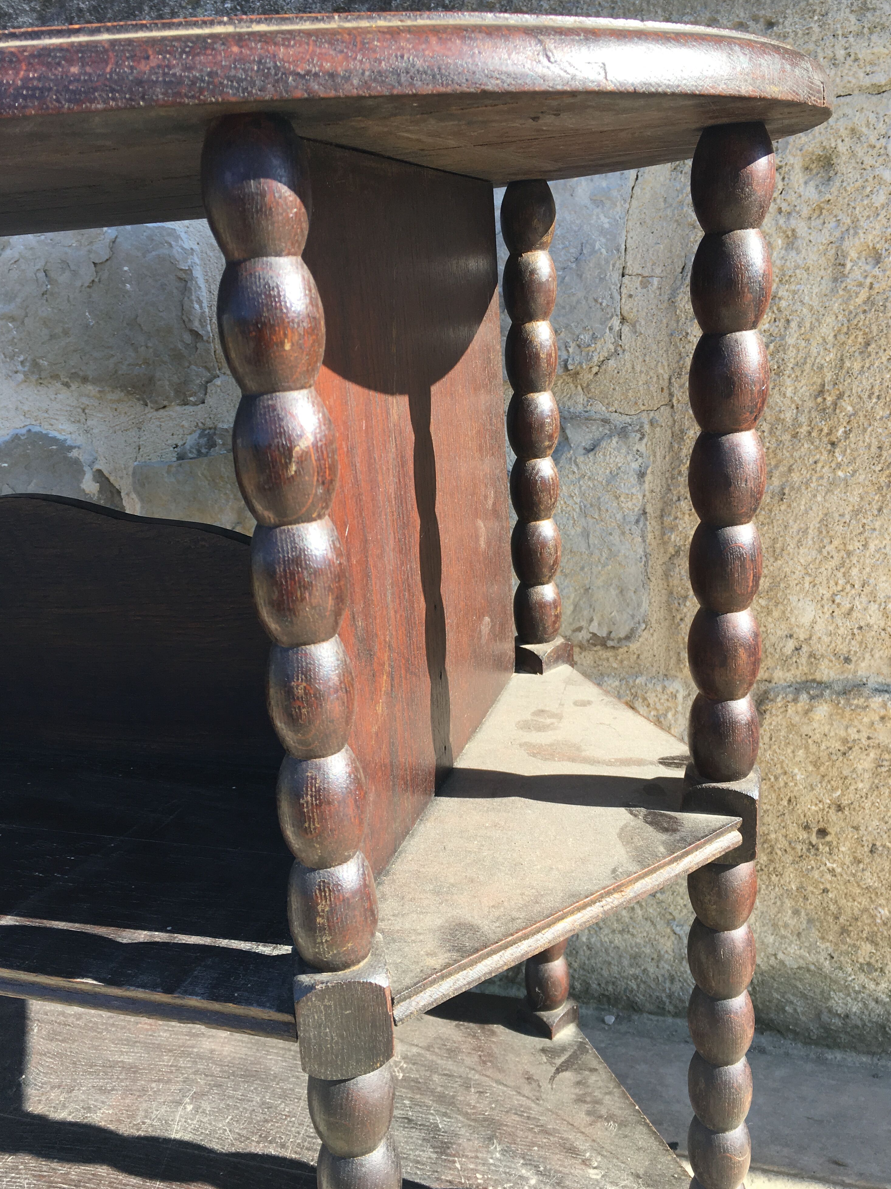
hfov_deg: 46.8
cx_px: 441
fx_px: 1030
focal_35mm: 30
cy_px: 594
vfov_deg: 60.0
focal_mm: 4.15
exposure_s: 1/382
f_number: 2.2
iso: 25
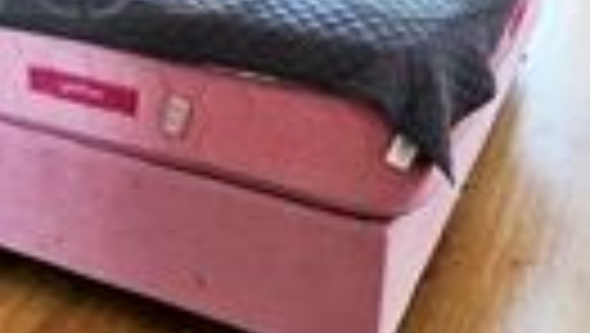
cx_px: 70
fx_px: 1190
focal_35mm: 76
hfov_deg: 27.0
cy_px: -58
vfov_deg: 15.4
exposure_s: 1/50
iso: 125
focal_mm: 1.7
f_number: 2.2
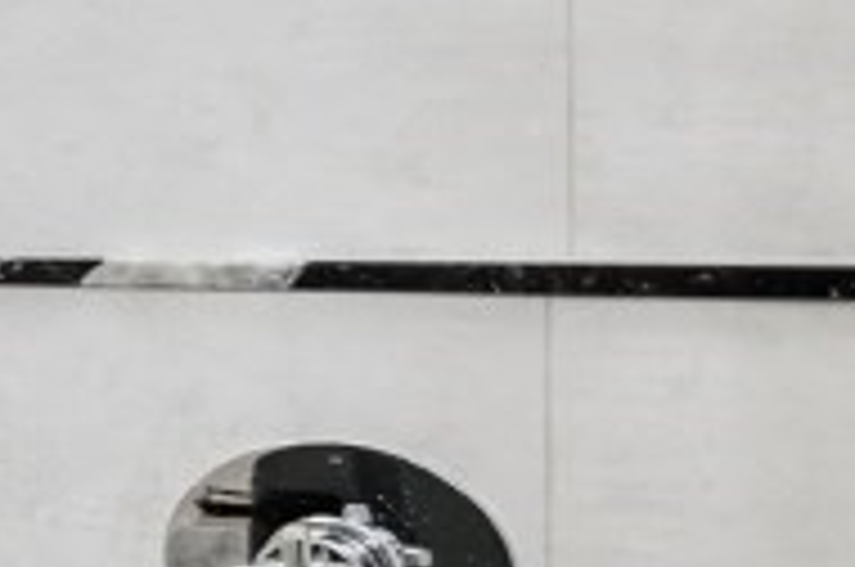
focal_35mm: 85
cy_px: 207
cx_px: -1688
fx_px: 2015
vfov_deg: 16.0
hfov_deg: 11.7
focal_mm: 14
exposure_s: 1/100
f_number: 5.6
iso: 400
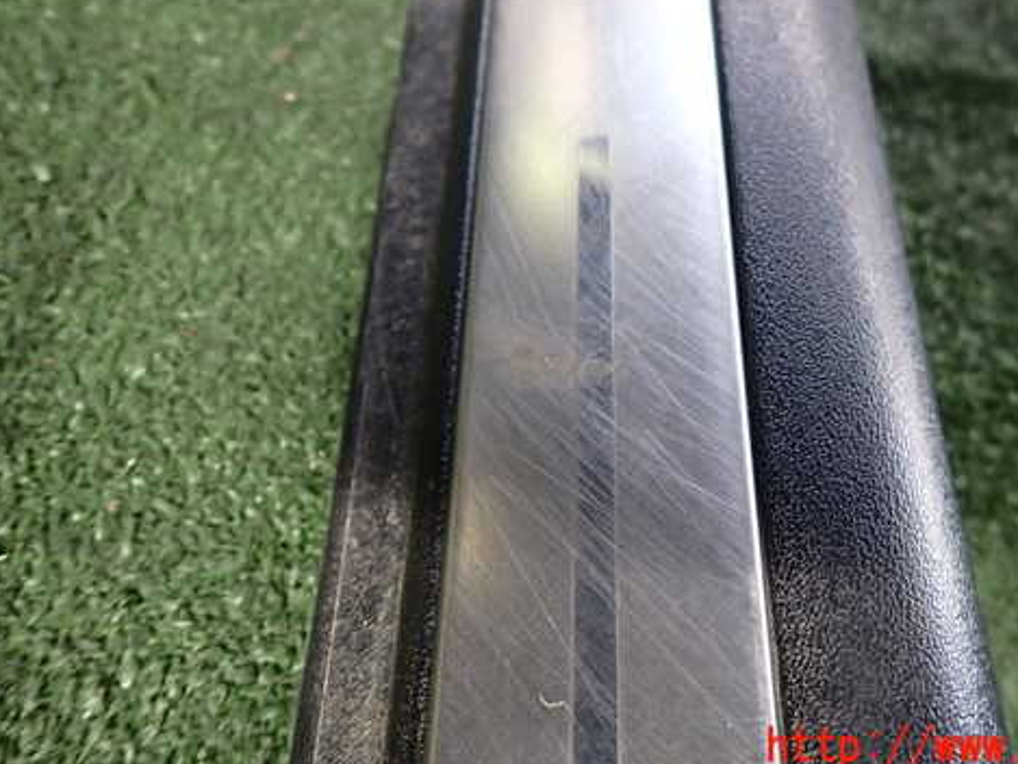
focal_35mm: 32
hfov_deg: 56.4
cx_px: 606
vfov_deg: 43.8
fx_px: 941
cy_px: 286
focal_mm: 4.5
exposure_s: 1/250
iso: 400
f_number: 2
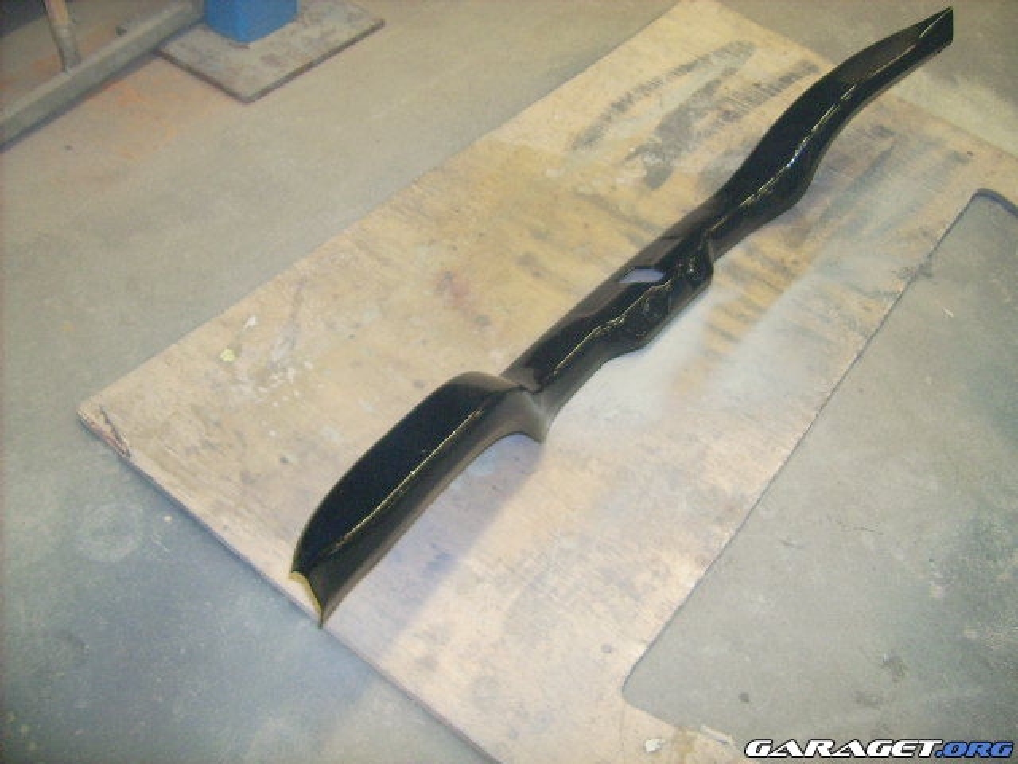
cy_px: 382
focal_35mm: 35
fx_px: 1029
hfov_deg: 52.6
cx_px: 509
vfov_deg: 40.7
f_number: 2.8
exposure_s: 1/60
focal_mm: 5.95
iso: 100
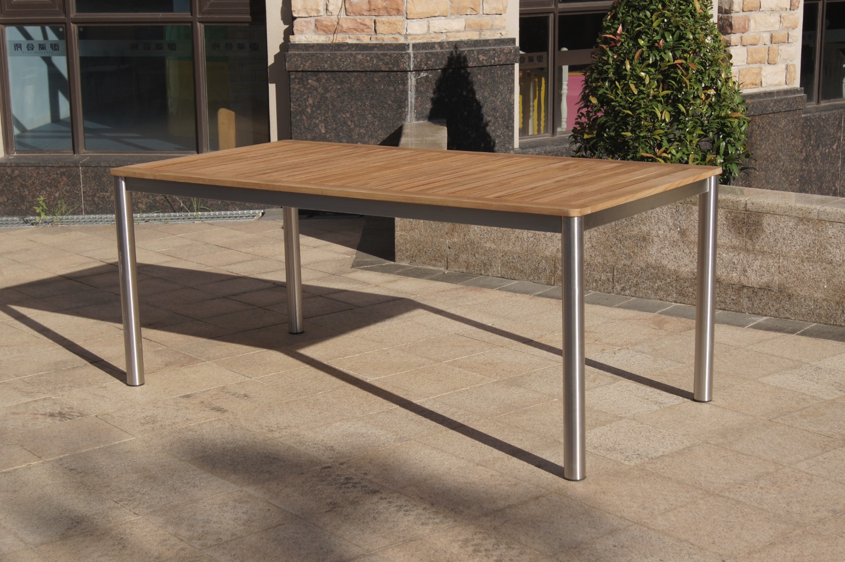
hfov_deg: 33.4
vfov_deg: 22.6
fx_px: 1407
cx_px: 422
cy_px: 281
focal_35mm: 60
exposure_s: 1/250
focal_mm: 40
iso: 100
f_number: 9
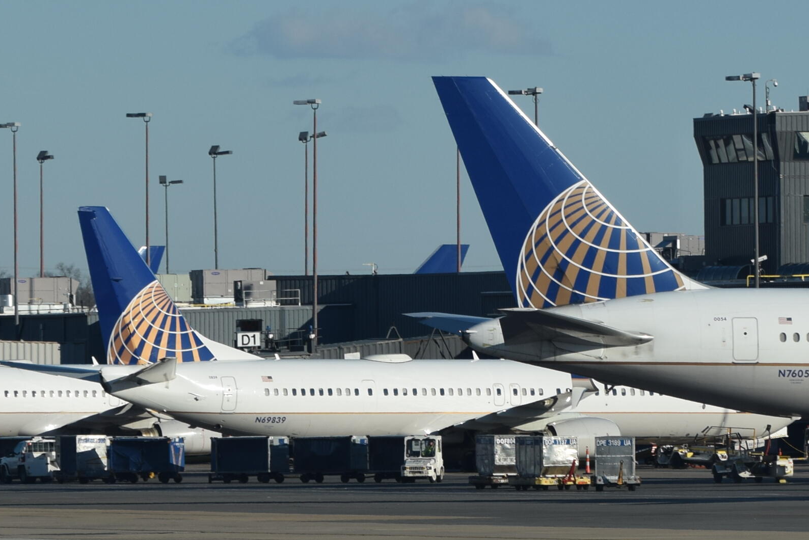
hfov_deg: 4.0
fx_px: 11644
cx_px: 513
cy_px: 251
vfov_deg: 2.7
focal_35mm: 518
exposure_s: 1/1000
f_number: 4.8
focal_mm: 122
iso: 100
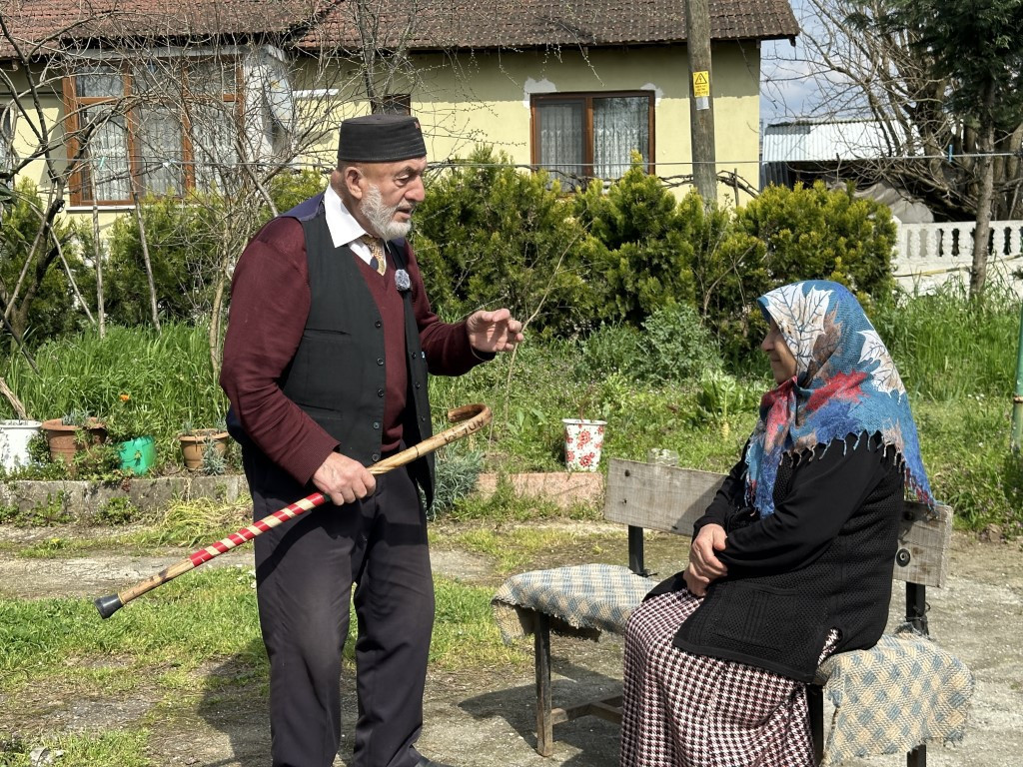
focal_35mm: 48
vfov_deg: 30.3
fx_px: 1419
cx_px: 512
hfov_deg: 39.7
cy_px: 384
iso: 64
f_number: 1.78
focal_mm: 6.86
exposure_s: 1/2469
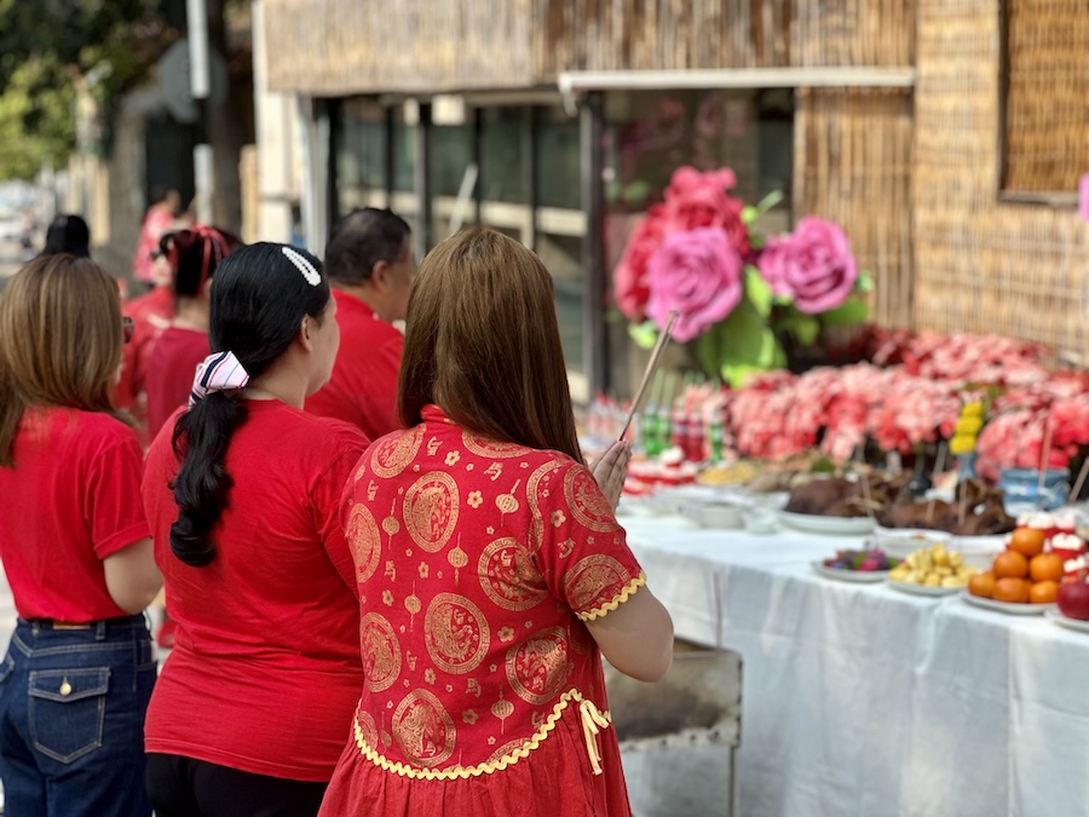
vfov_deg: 19.1
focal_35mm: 77
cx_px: 544
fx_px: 2422
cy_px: 408
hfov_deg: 25.3
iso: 25
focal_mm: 9
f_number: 2.8
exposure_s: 1/293
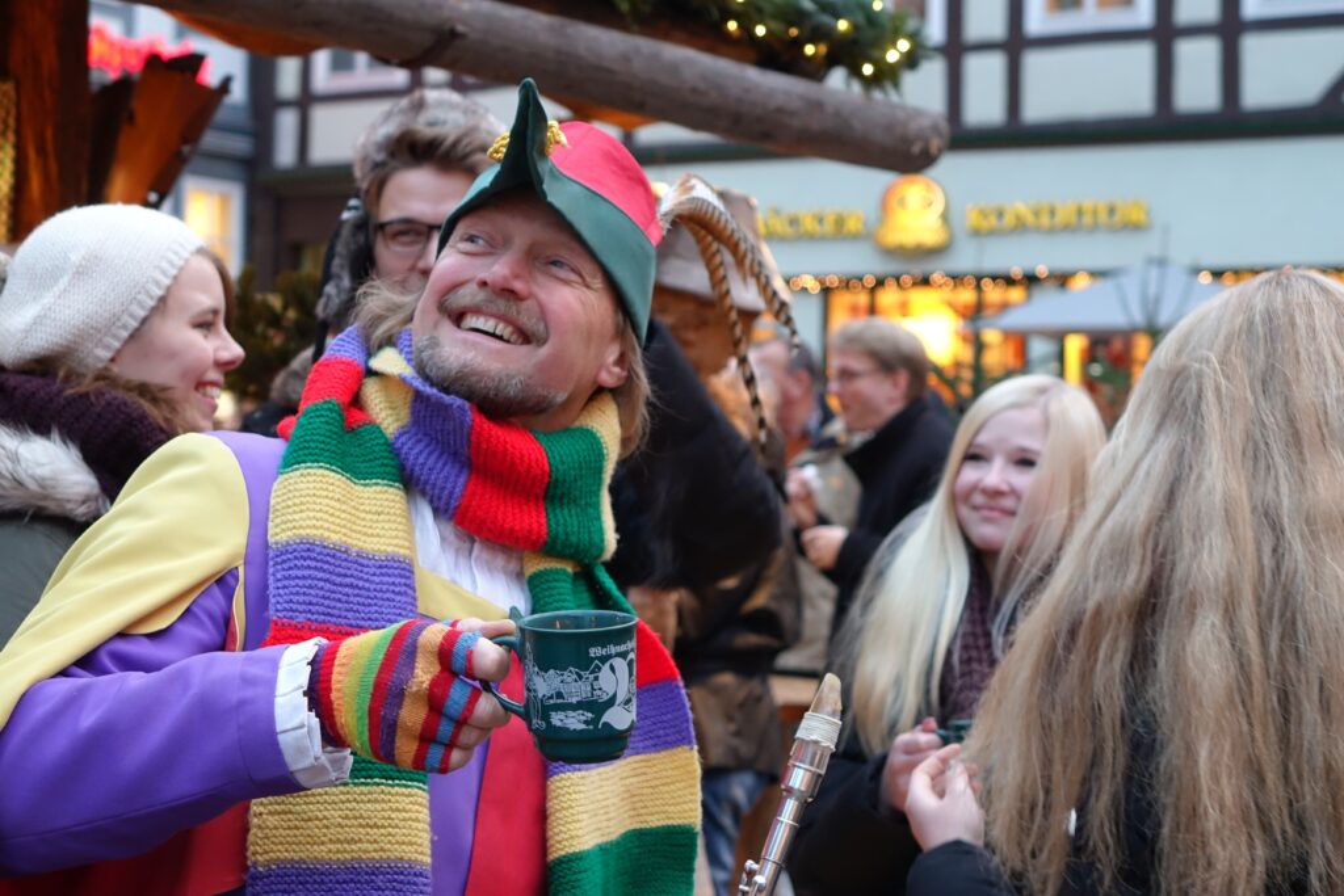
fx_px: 2950
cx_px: 672
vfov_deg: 17.3
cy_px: 448
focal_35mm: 79
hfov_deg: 25.7
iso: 800
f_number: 2.8
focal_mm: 28.93
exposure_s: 1/50
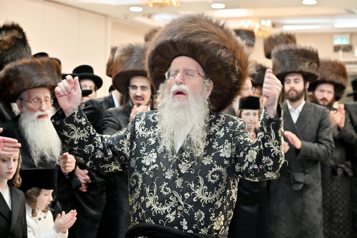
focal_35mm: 66
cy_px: 119
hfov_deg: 30.5
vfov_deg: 20.6
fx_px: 655
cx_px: 178
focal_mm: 66
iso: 800
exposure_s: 1/200
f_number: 4
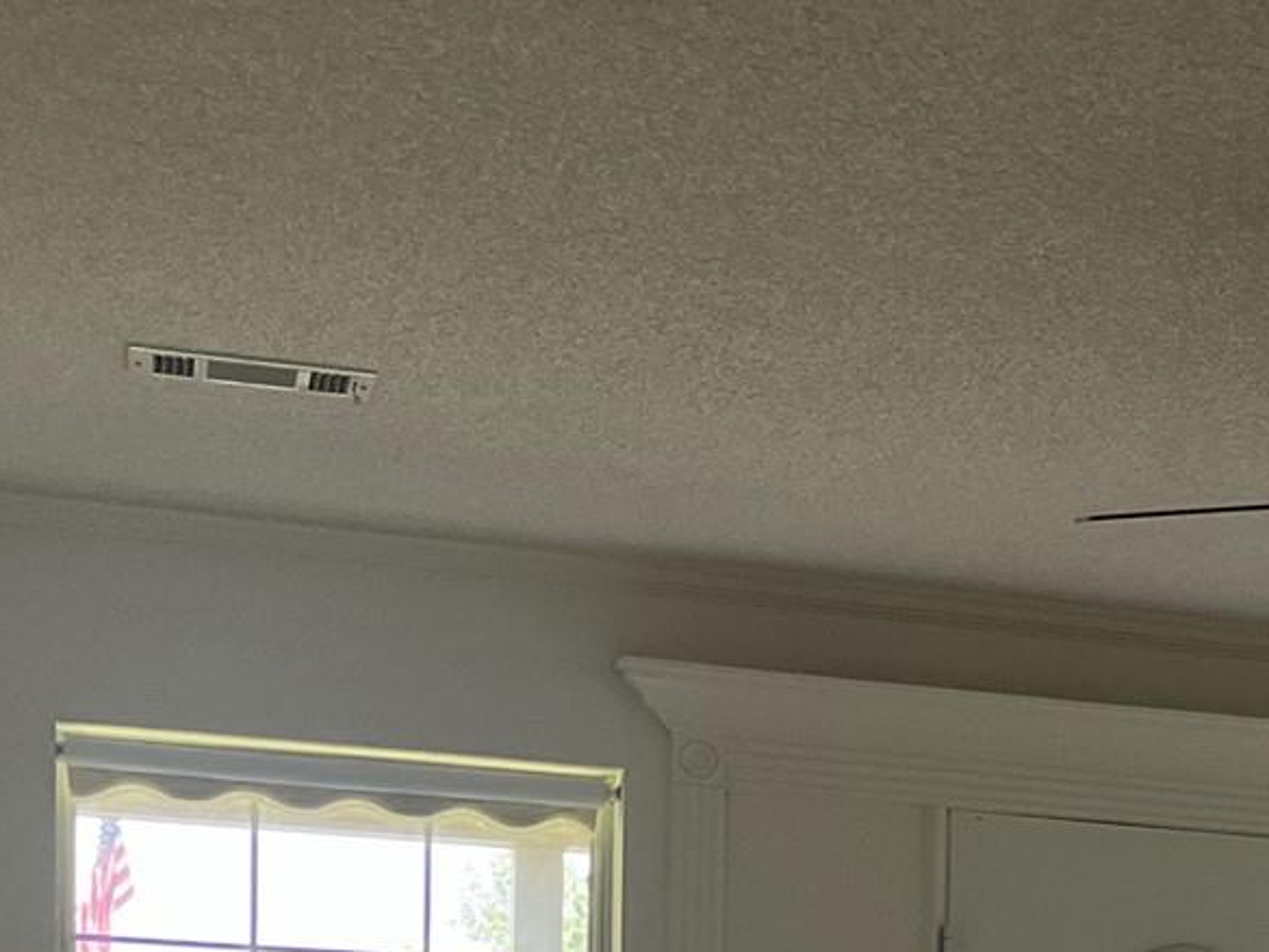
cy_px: 1423
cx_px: 1638
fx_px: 3337
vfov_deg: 15.1
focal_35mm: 91
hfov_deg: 19.8
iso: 125
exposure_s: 1/120
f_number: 1.6
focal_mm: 5.1
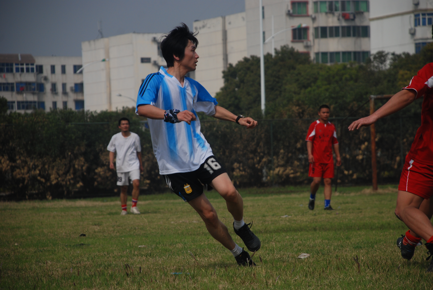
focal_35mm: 180
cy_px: 145
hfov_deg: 11.4
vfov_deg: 7.7
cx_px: 216
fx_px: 2168
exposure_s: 1/1600
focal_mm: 120
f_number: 5.6
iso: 220
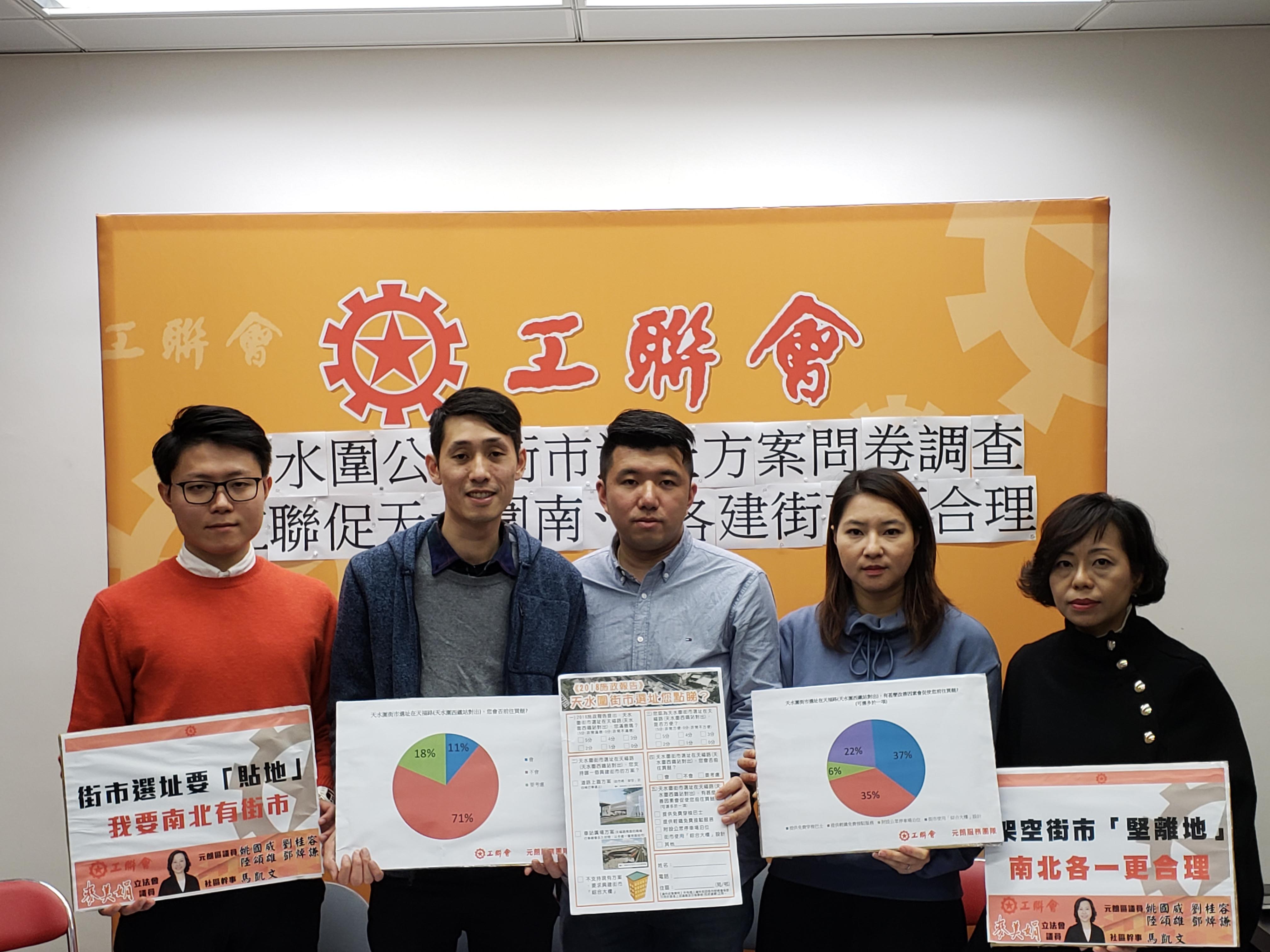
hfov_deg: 67.3
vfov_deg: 53.1
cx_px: 635
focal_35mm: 26
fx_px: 954
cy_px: 476
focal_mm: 4.3
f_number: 2.4
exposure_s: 1/50
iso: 100
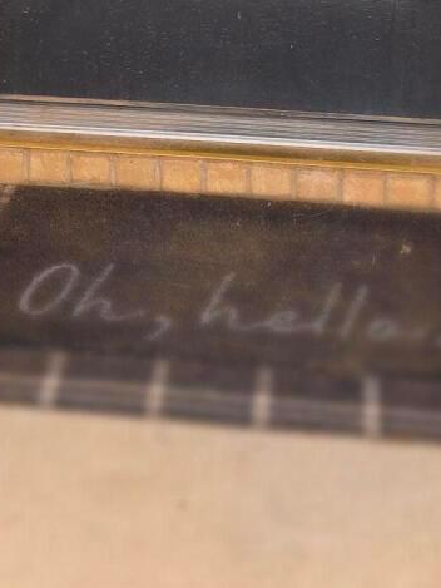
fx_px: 1664
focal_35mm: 98
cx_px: 148
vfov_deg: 17.1
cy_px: -411
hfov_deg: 15.1
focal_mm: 6.3
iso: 12
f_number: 1.7
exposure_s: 1/60
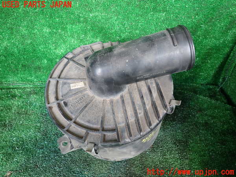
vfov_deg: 54.9
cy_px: 88
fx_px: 170
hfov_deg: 69.4
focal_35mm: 25
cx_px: 118
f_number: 2
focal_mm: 4.5
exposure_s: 1/60
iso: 160
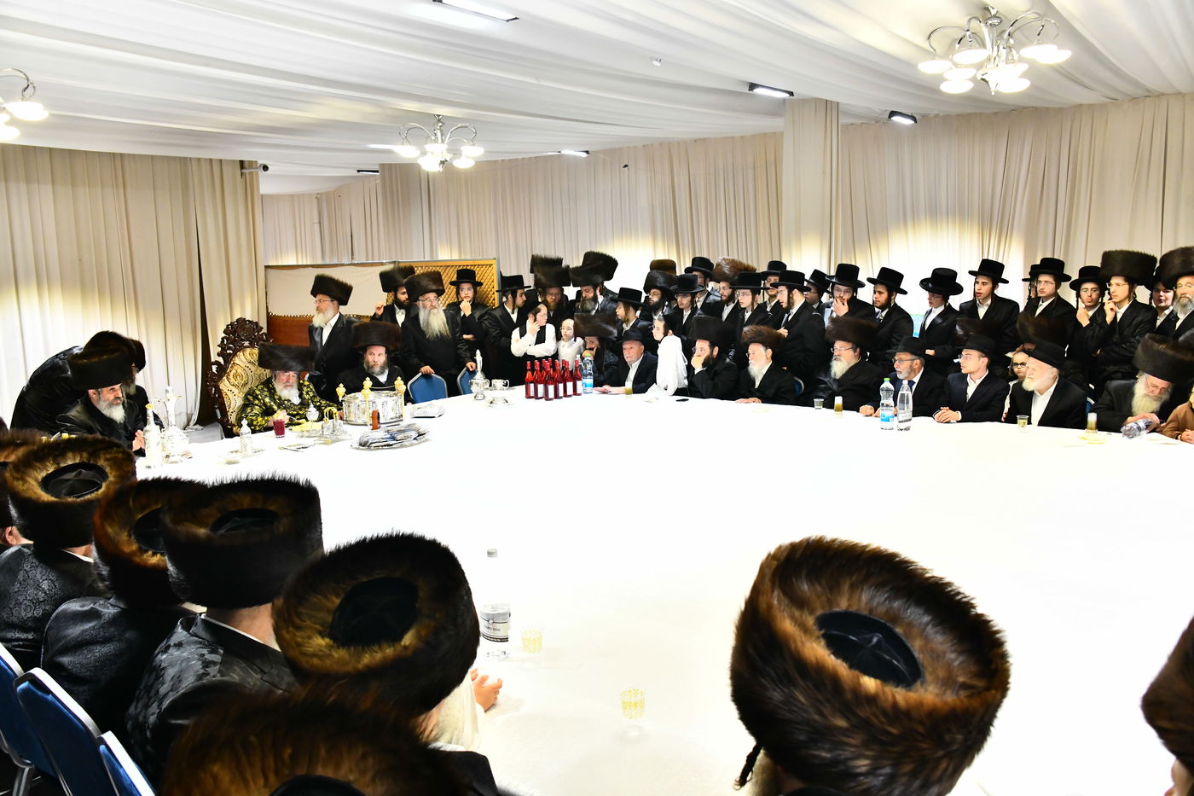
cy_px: 398
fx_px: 928
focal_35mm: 28
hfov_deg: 65.5
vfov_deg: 46.4
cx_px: 597
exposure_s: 1/125
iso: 2500
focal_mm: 28
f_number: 5.6
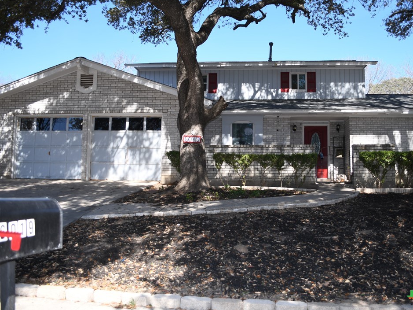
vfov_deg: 46.8
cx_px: 232
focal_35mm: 30
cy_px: 153
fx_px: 358
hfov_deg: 59.8
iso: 64
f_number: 3.5
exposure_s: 1/250
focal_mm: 18
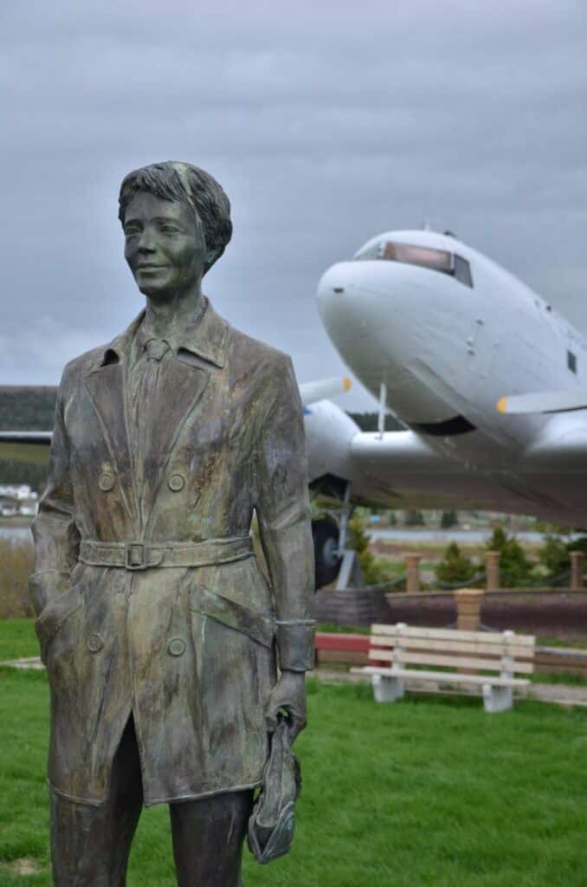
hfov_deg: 21.5
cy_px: 444
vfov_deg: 32.0
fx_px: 1548
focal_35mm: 63
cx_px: 294
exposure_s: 1/1250
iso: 500
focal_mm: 42
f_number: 4.8
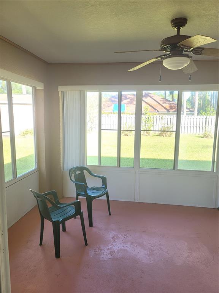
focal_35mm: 25
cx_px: 110
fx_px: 211
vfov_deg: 69.4
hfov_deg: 54.9
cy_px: 146
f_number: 1.8
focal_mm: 7
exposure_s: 1/120
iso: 100
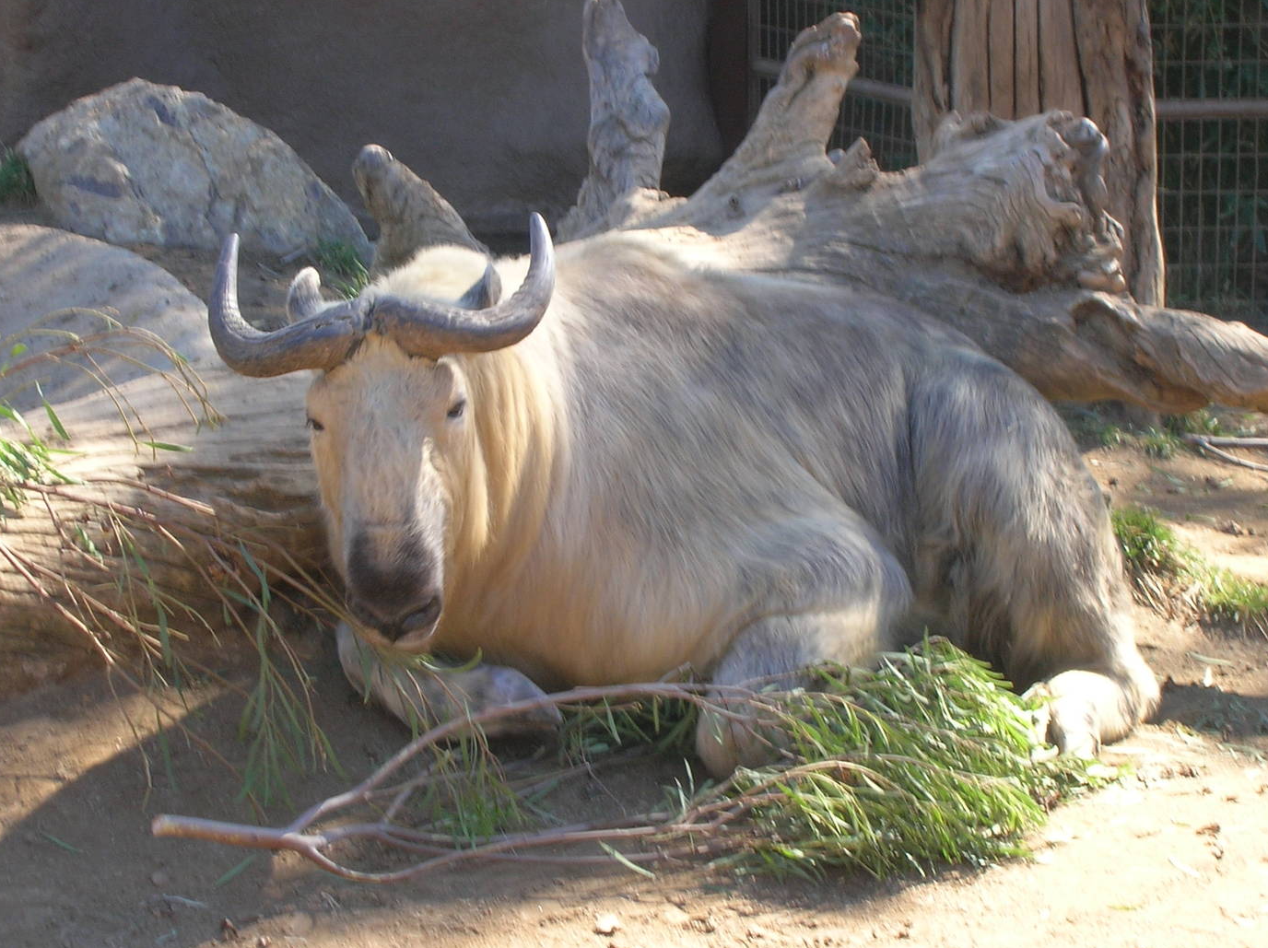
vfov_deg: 14.8
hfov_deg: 19.7
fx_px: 3659
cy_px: 472
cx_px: 595
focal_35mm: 100
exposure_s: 1/20
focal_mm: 14.3
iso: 50
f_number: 7.4
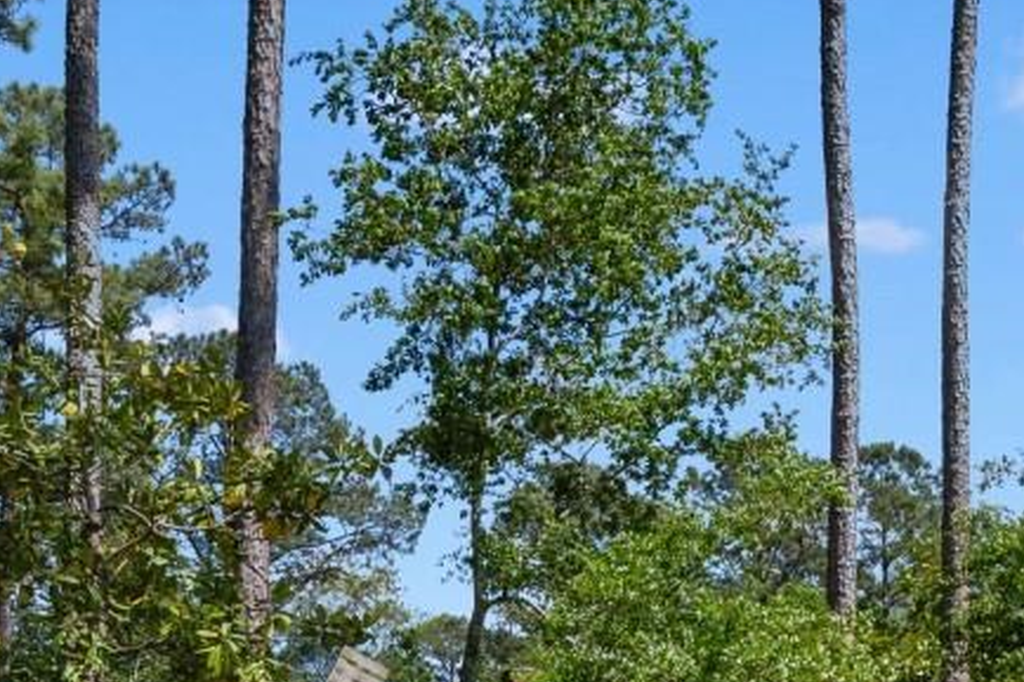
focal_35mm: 56
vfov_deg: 21.7
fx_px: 1592
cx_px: 276
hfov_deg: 35.0
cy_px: 897
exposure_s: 1/500
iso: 100
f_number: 11
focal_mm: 10
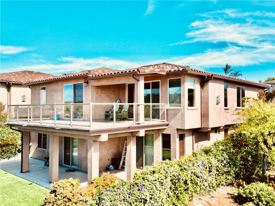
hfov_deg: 71.6
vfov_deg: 56.8
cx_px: 138
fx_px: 191
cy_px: 103
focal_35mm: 24
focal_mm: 6.72
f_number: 1.7
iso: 120
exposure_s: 1/2000
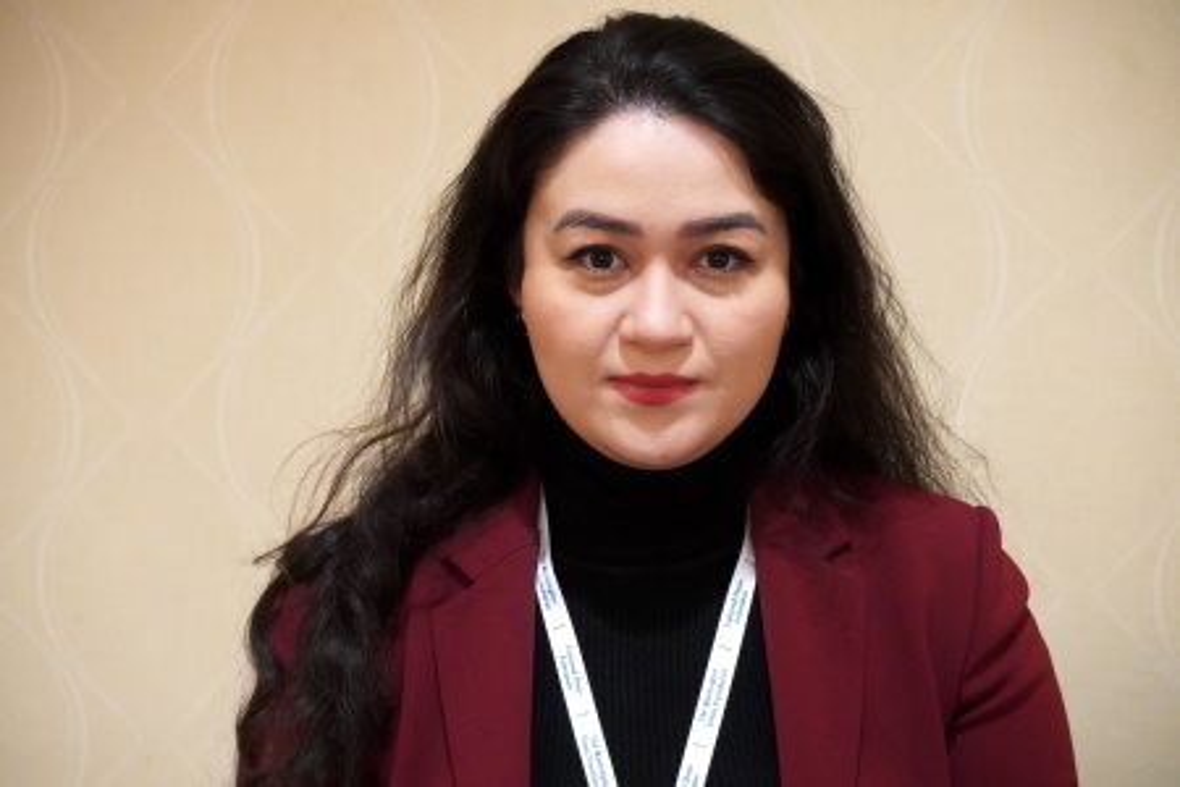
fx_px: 4228
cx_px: 590
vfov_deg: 10.6
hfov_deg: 15.9
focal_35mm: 129
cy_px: 394
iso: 6400
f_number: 5
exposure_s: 1/125
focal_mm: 86
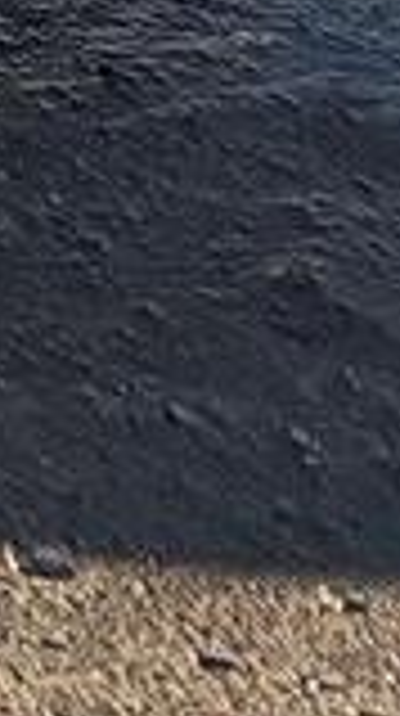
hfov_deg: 7.8
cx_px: -1254
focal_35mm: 86
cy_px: -793
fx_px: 1628
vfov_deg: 16.9
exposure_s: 1/573
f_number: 2.2
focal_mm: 2.22
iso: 64
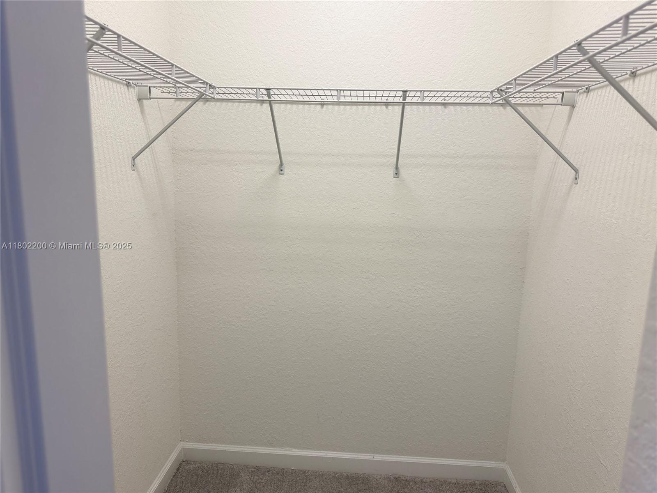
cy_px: 246
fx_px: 456
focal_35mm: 24
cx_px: 328
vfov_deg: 56.8
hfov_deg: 71.6
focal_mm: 6.76
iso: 125
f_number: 1.78
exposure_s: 1/120
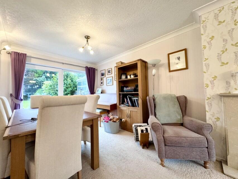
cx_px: 119
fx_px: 96
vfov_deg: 85.7
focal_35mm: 14
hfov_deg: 102.1
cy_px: 90
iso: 200
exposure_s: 1/50
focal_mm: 2.22
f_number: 2.2
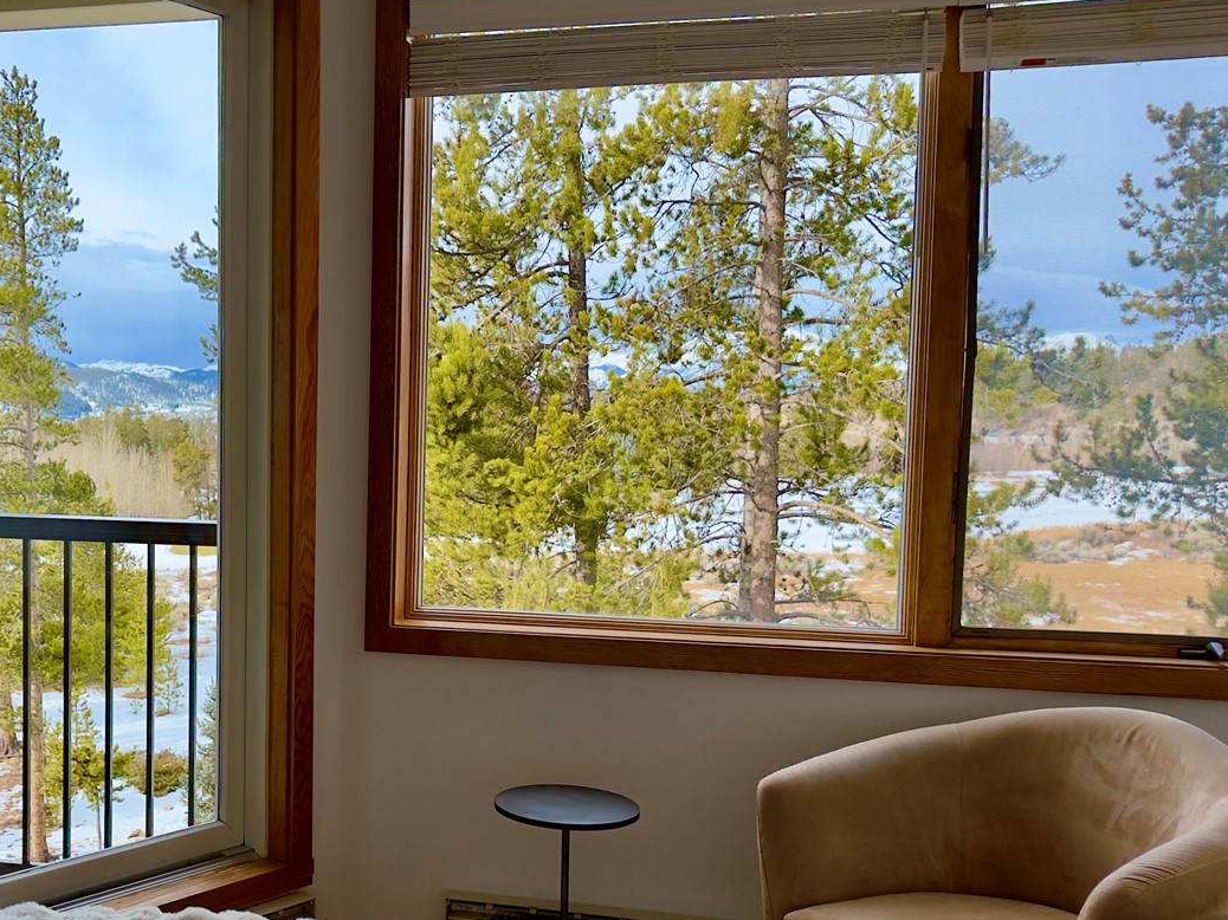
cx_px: 366
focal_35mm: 37
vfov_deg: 38.2
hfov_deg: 48.9
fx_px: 1312
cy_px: 621
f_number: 1.78
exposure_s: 1/1091
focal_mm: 6.76
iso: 100
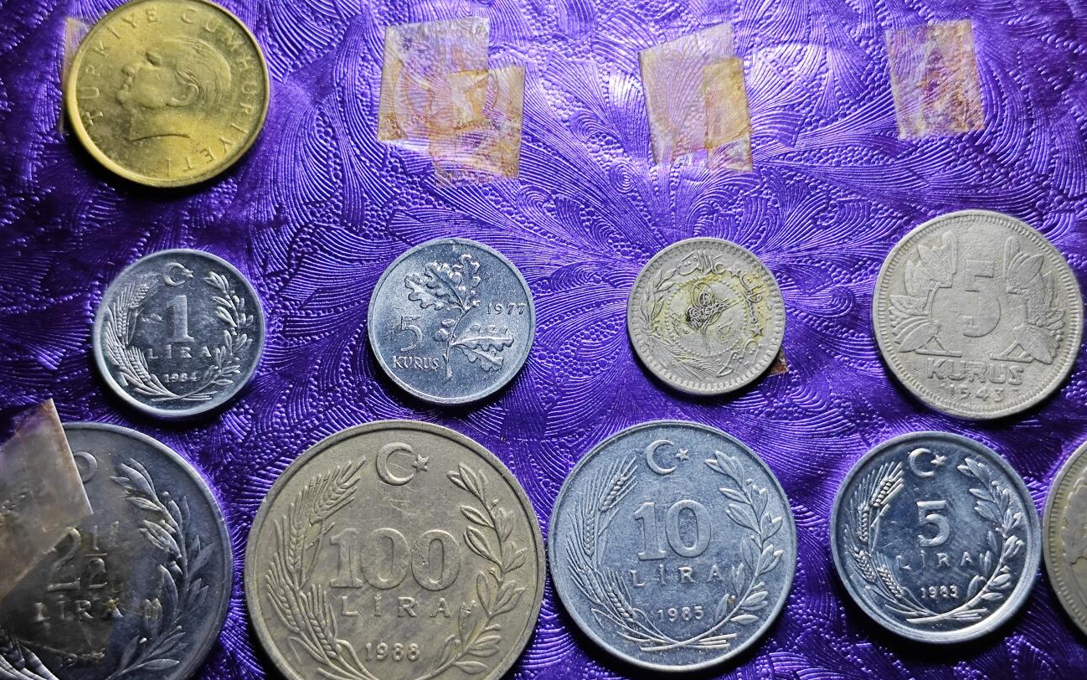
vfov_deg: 23.2
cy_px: 346
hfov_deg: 36.3
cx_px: 548
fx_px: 1659
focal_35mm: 56
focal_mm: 5.84
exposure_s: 1/153
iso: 50
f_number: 1.6
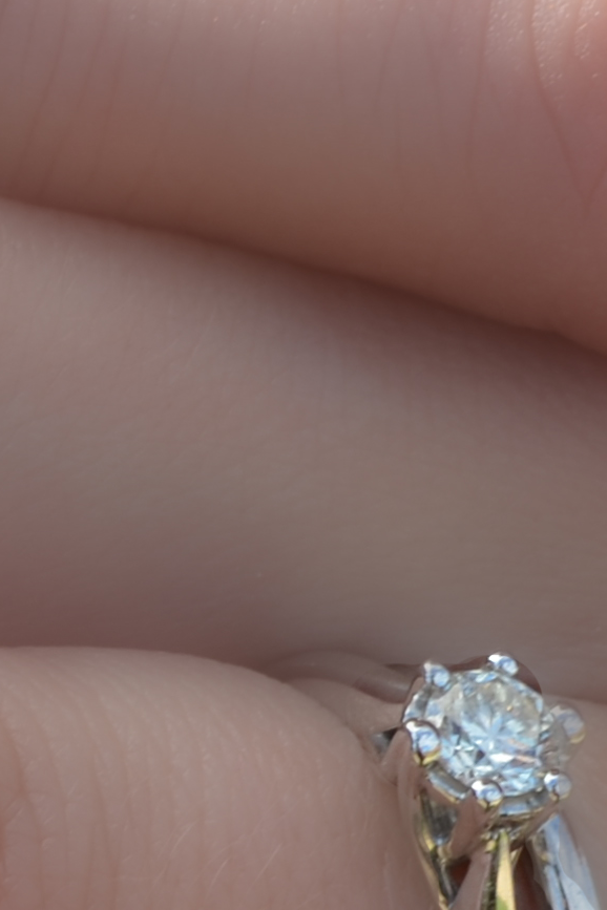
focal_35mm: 298
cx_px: -47
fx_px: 7532
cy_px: 549
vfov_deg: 6.9
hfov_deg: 4.6
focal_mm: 35
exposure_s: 1/125
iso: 100
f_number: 8
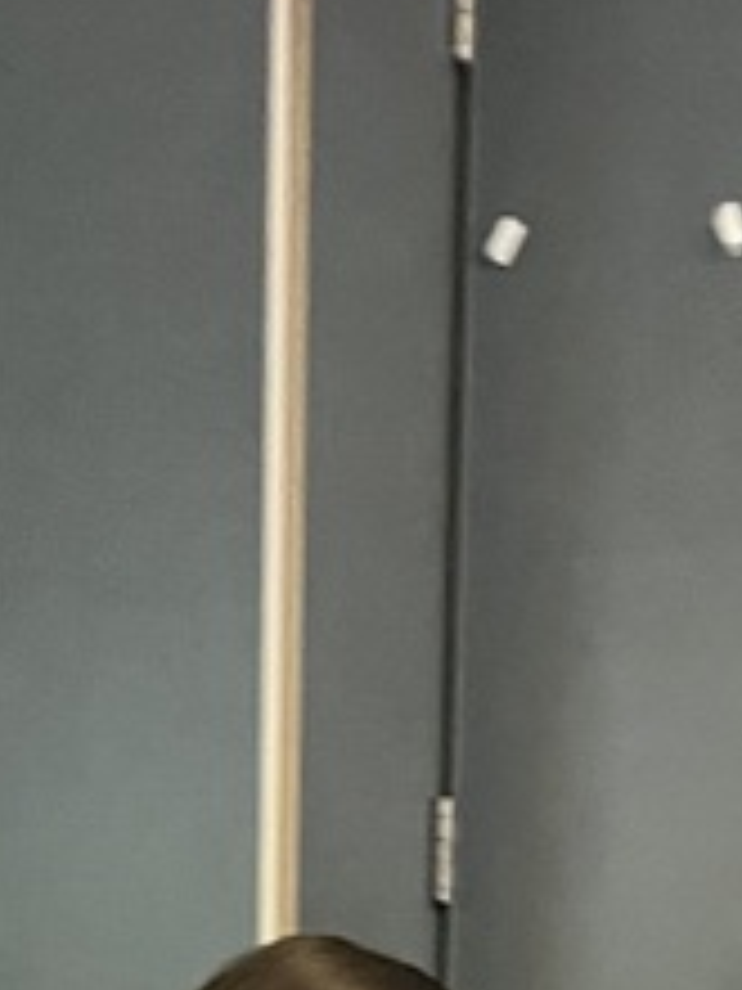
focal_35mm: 121
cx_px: 562
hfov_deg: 12.2
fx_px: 3458
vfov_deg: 13.5
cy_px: 2088
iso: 640
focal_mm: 5.1
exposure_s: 1/27
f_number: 1.6
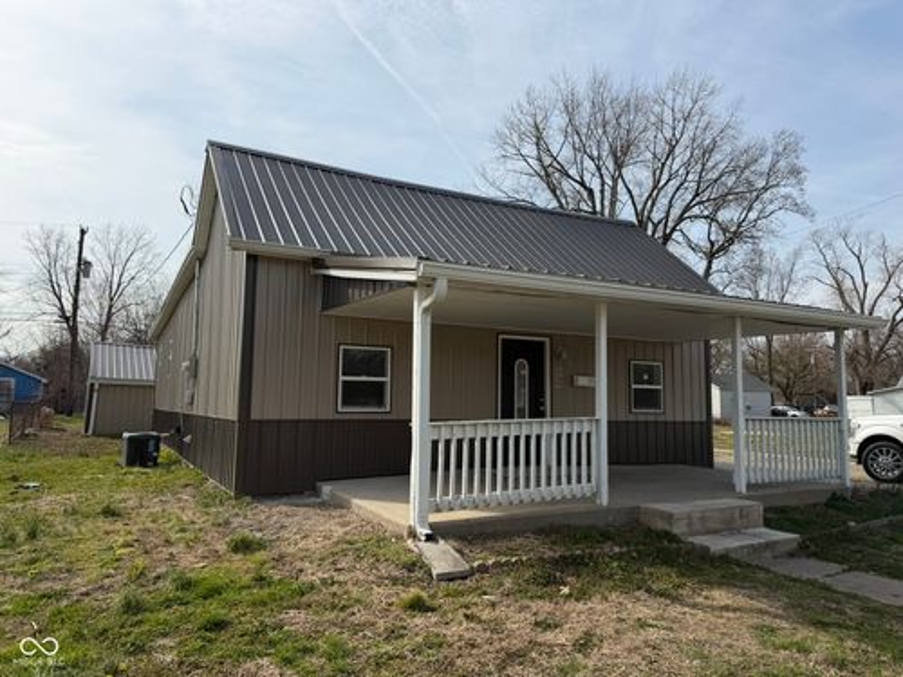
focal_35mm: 24
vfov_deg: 56.8
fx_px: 626
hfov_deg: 71.6
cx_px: 452
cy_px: 338
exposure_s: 1/6173
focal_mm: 6.76
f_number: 1.78
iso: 80
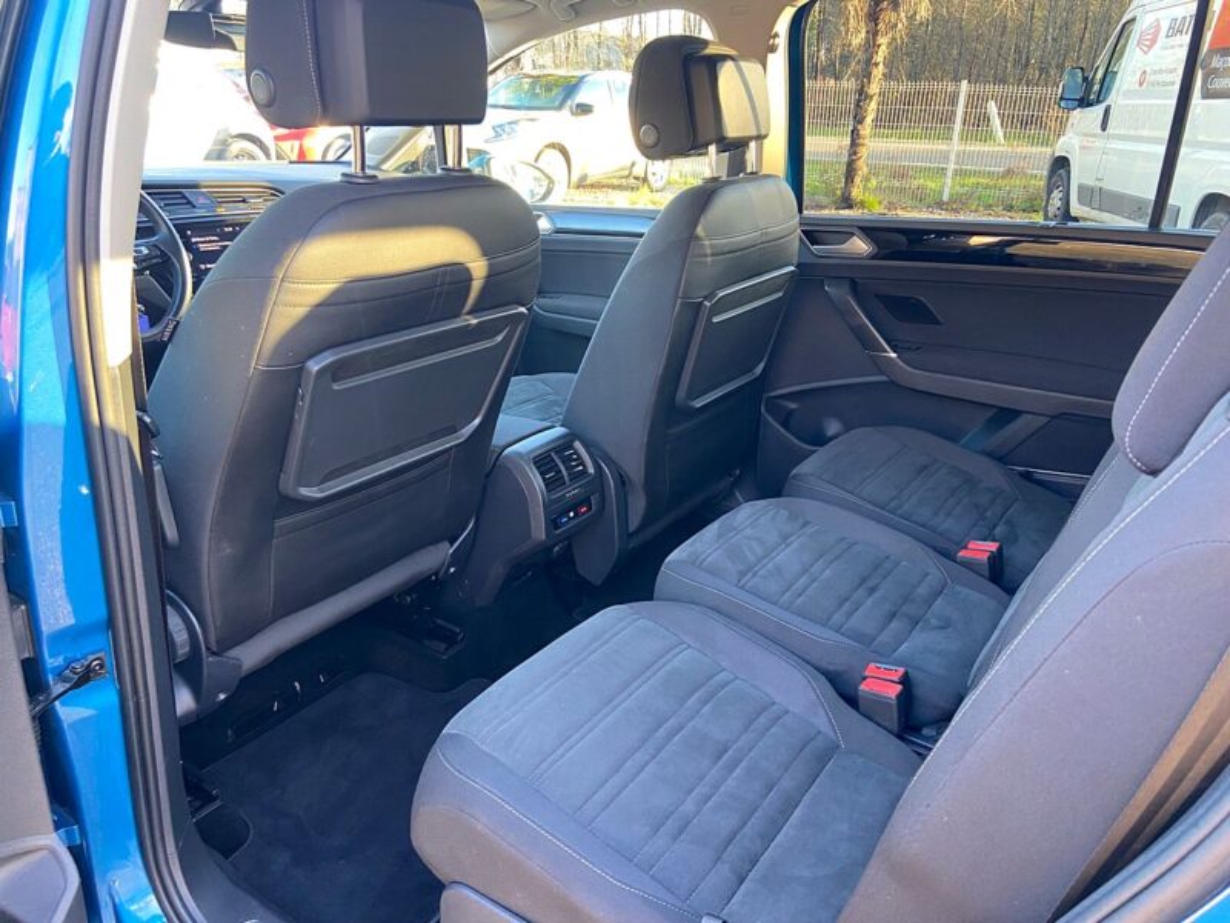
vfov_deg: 53.1
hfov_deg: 67.3
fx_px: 924
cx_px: 615
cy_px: 462
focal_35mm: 26
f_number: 1.8
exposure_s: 1/60
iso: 160
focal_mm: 4.25
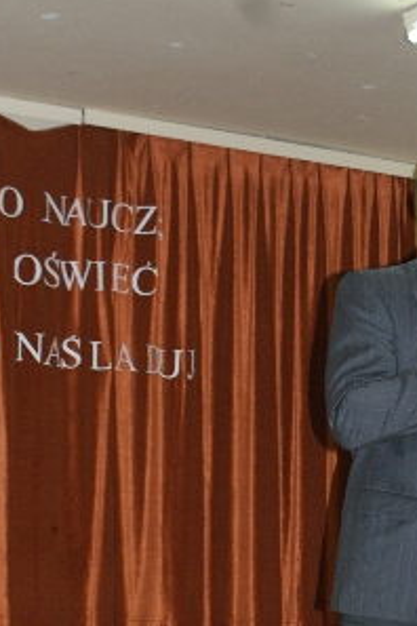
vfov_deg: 17.9
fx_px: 1965
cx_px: 359
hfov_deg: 12.0
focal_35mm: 113
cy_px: 493
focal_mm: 35
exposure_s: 1/60
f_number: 5.6
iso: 400
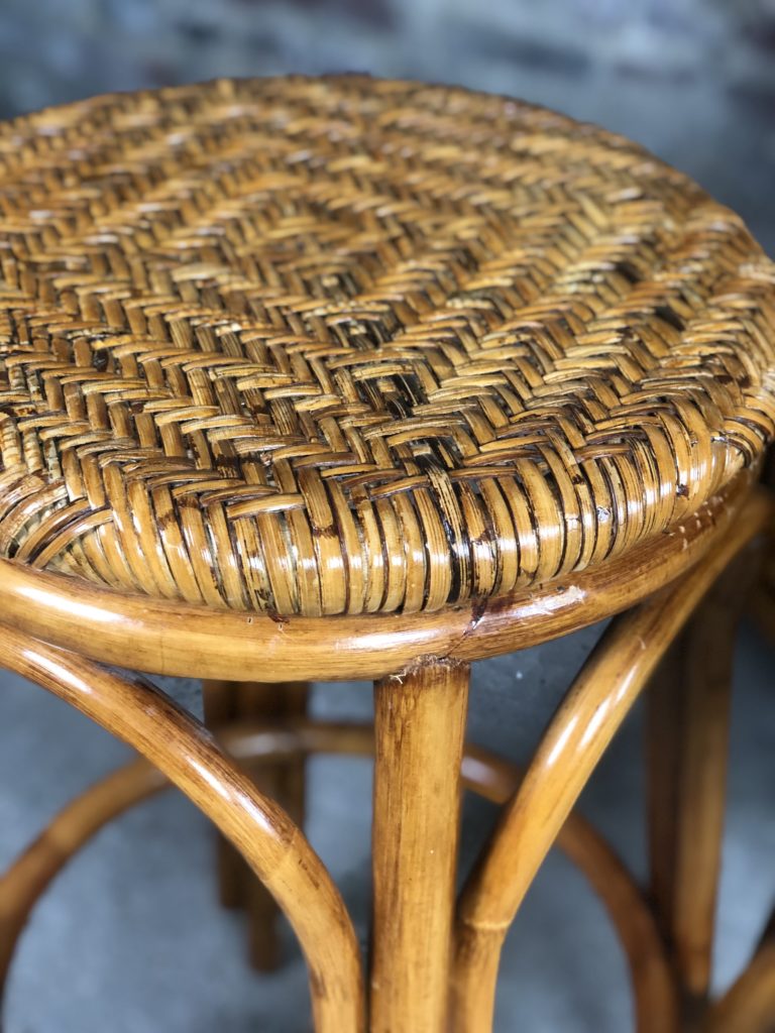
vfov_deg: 36.8
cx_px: 388
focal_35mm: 52
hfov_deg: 28.0
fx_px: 1552
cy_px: 516
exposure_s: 1/25
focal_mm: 6
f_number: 2.4
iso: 125
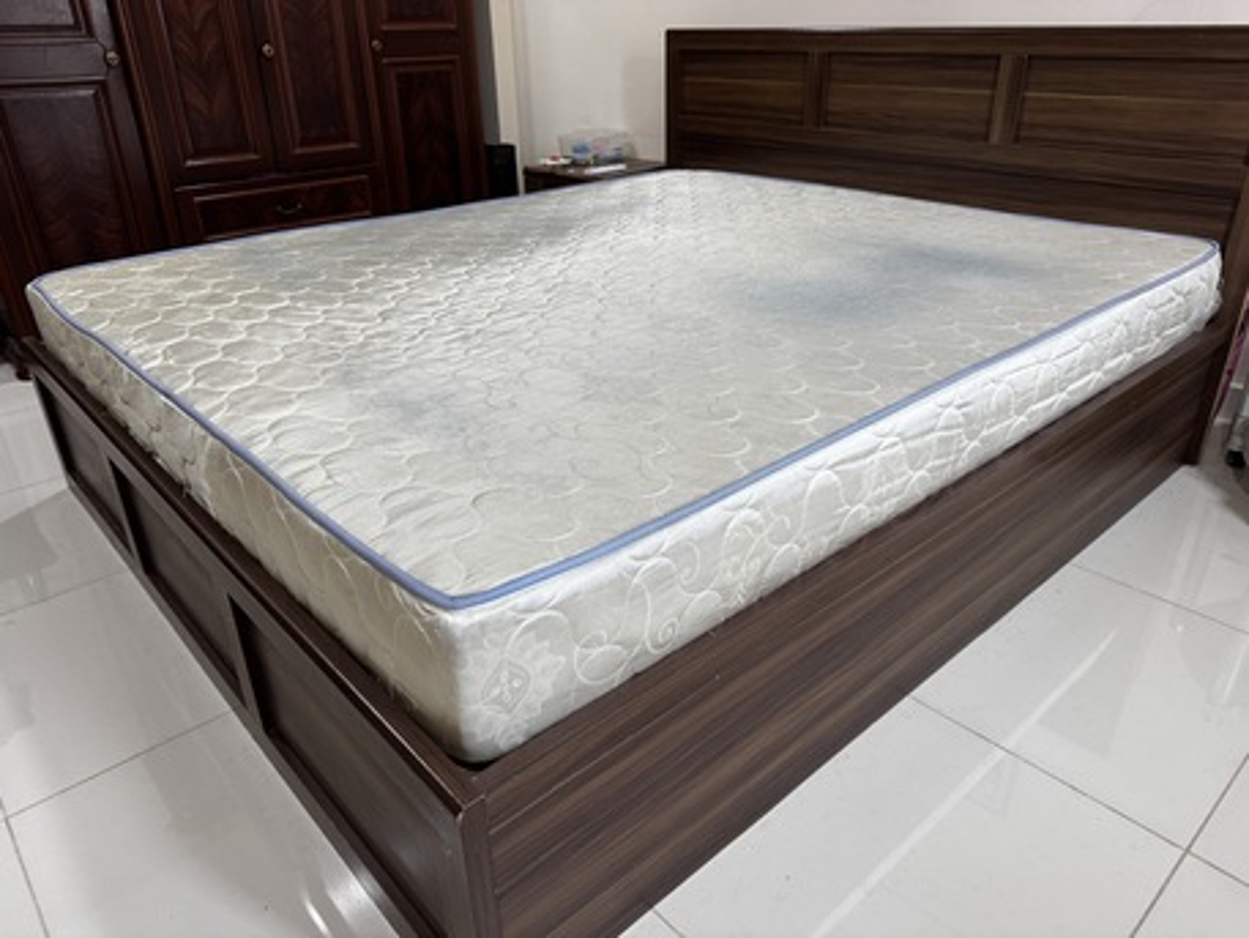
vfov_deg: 56.8
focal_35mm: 24
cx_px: 624
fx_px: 866
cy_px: 469
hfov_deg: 71.6
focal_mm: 6.76
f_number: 1.78
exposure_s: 1/99
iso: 200
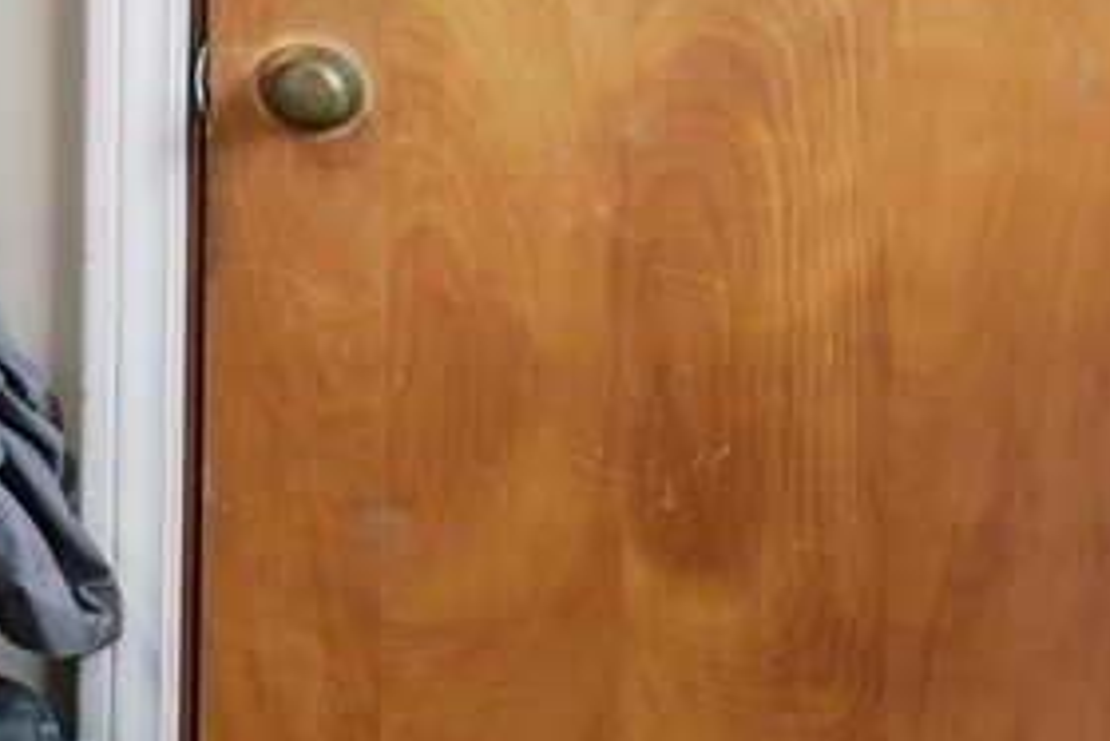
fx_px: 2499
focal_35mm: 81
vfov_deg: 15.7
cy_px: -317
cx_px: -1548
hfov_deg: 15.0
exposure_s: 1/4
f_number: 9
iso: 400
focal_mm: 14
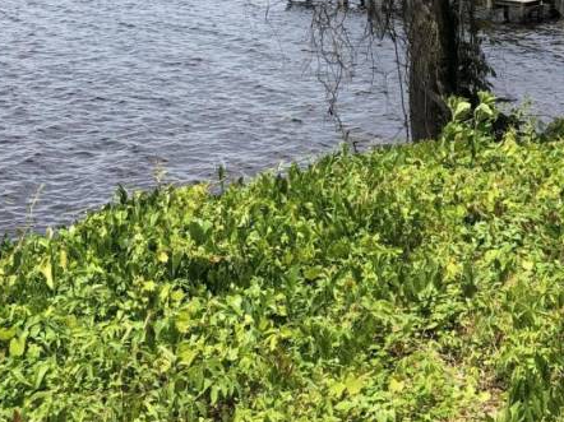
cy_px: -76
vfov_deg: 19.6
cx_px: 230
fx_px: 1156
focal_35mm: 71
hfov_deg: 27.4
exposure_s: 1/1736
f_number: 1.8
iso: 20
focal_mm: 3.99
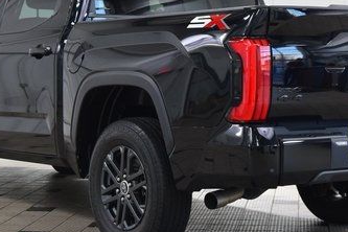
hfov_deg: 20.2
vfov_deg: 13.5
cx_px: 176
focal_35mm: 101
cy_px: 63
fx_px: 976
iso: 1600
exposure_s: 1/60
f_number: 4.5
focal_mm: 35
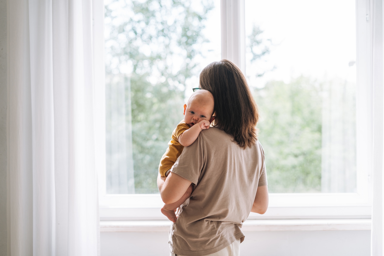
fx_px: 533
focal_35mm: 50
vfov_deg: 27.0
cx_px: 192
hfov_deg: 39.6
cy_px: 128
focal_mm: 50
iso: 125
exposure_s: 1/200
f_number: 2.2
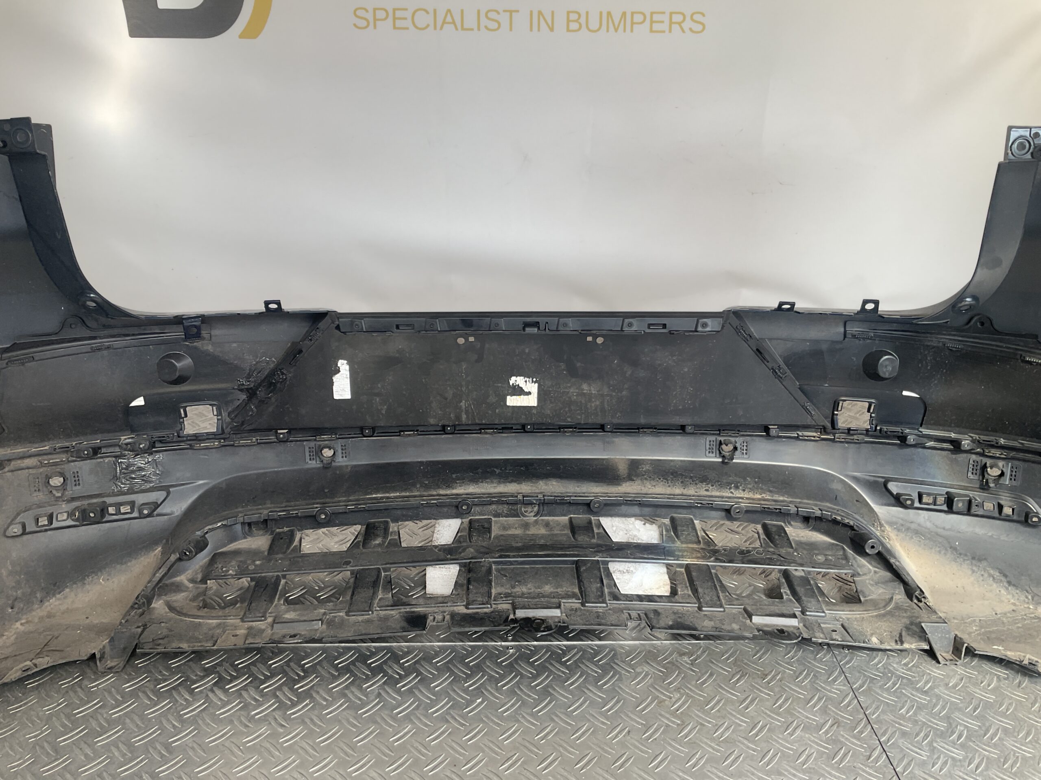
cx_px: 520
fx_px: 872
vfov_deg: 48.2
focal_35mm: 29
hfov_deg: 61.7
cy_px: 390
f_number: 1.8
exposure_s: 1/211
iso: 16
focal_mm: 3
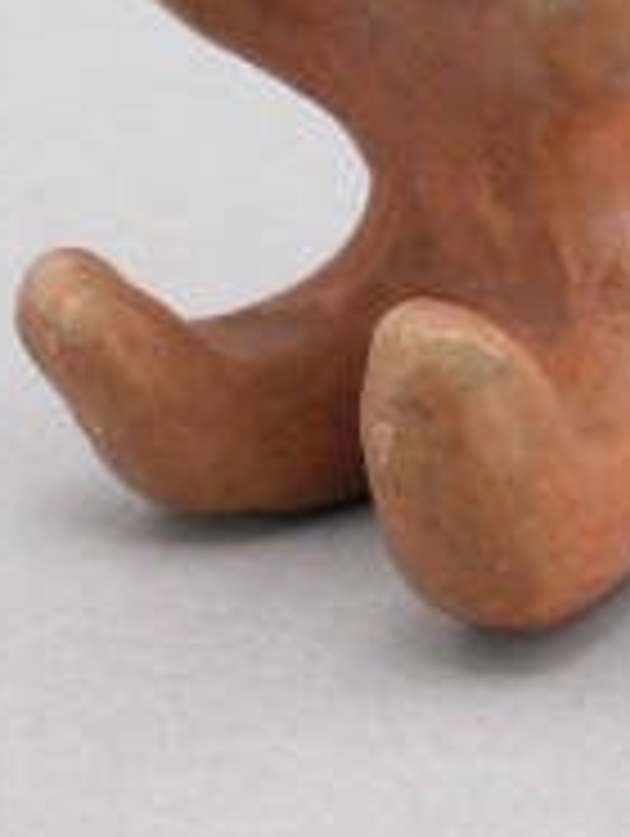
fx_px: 4818
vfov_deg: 9.8
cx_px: 457
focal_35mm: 199
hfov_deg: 7.5
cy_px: -32
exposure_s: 1/3.3
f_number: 7.6
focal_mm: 21.4
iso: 100
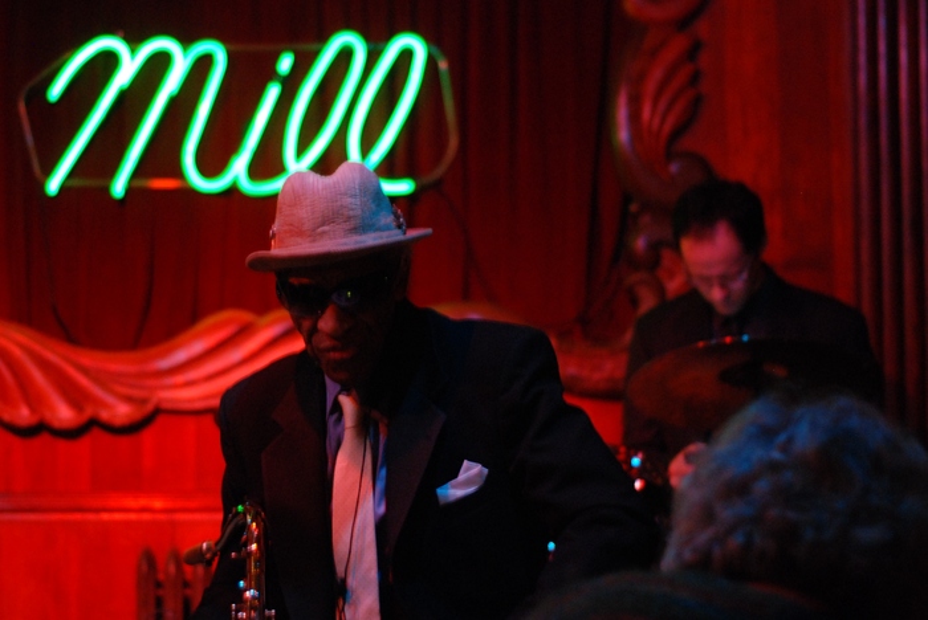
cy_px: 310
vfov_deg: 18.2
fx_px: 1935
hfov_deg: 27.0
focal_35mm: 75
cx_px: 464
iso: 800
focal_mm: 50
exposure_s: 1/13
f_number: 1.8
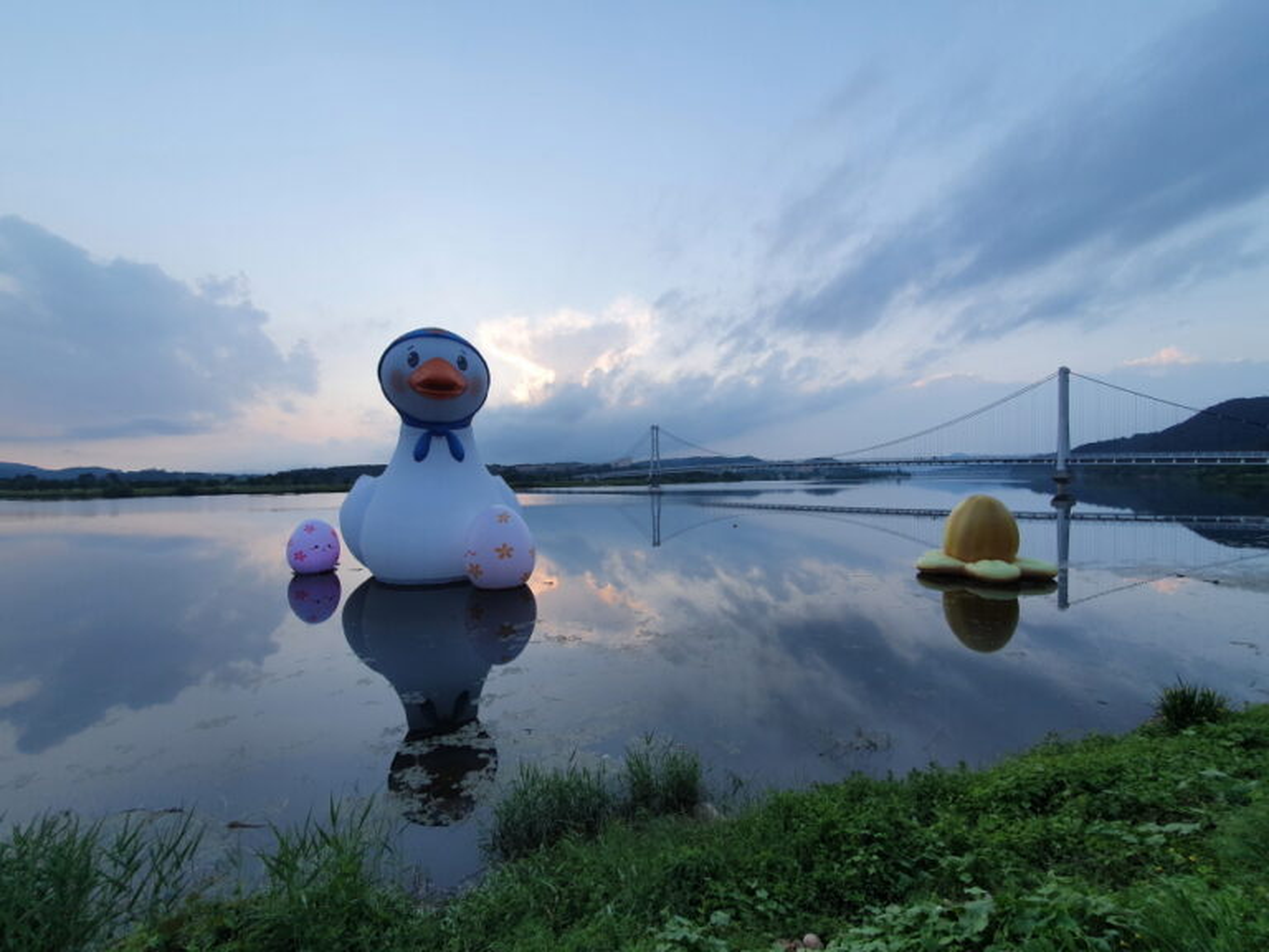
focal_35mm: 13
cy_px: 476
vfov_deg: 89.9
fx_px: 477
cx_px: 634
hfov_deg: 106.2
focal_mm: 1.8
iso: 50
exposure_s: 1/169
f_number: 2.2
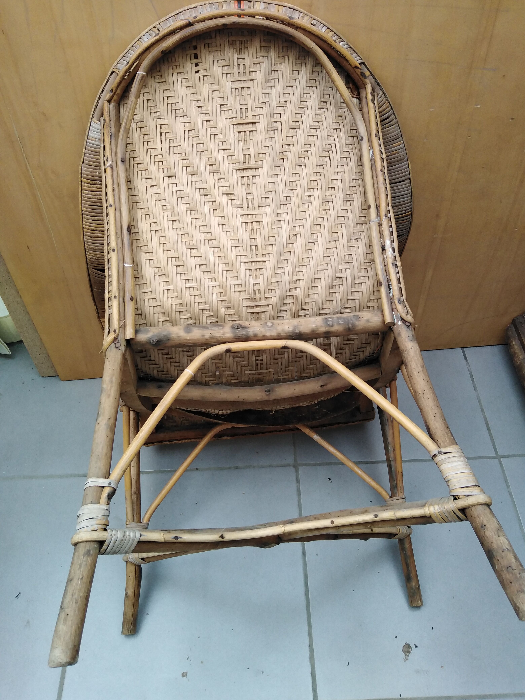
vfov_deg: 67.3
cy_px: 350
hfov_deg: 53.1
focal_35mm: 26
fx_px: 526
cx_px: 262
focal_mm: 3.59
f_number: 1.8
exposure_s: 1/60
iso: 143
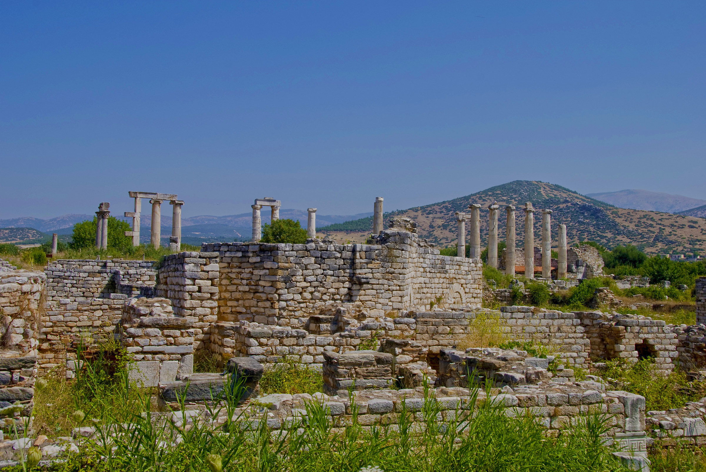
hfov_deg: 47.9
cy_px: 236
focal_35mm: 40
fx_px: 795
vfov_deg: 33.1
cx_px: 353
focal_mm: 27
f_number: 10
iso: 100
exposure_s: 1/125
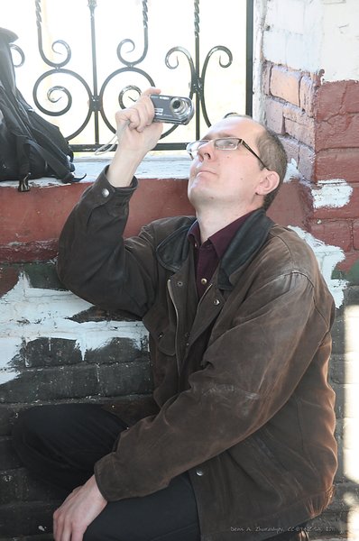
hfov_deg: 18.1
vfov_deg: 27.0
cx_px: 180
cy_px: 270
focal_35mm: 75
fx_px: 1126
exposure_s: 1/50
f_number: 8
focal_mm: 50
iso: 400
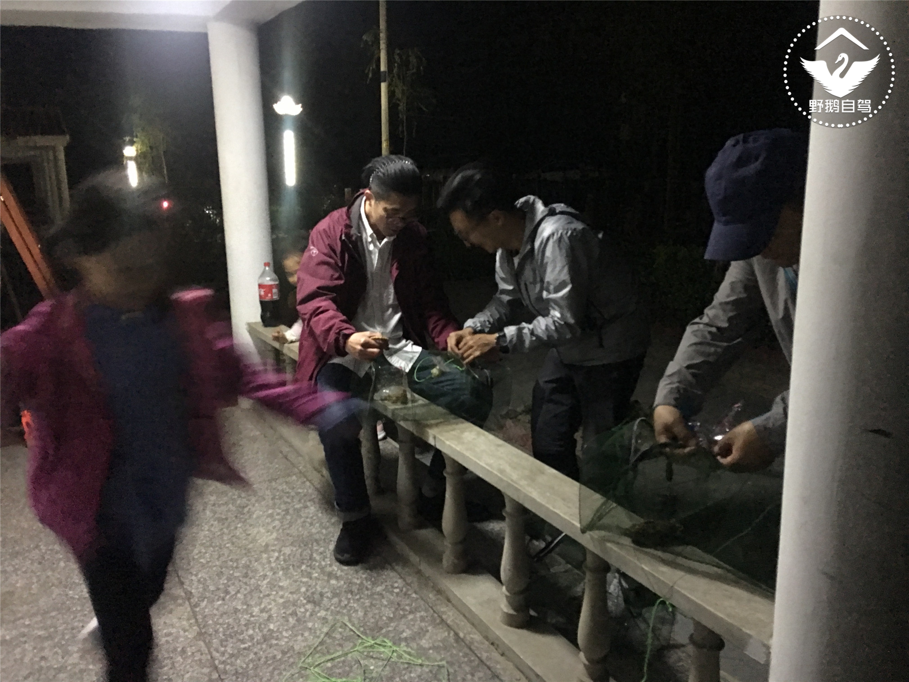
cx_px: 454
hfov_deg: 61.7
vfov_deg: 48.2
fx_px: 762
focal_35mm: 29
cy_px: 341
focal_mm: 4.15
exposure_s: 1/4
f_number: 2.2
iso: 250
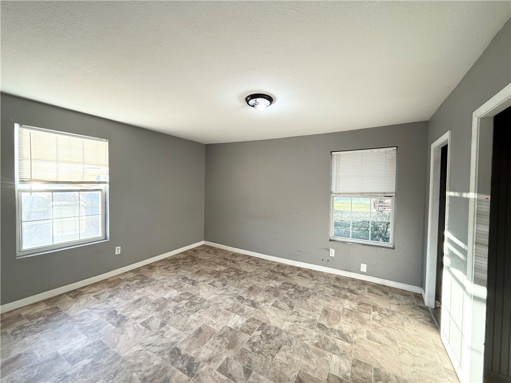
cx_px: 256
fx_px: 207
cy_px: 192
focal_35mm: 14
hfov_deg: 102.1
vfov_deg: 85.7
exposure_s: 1/120
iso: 200
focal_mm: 2.22
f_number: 2.2
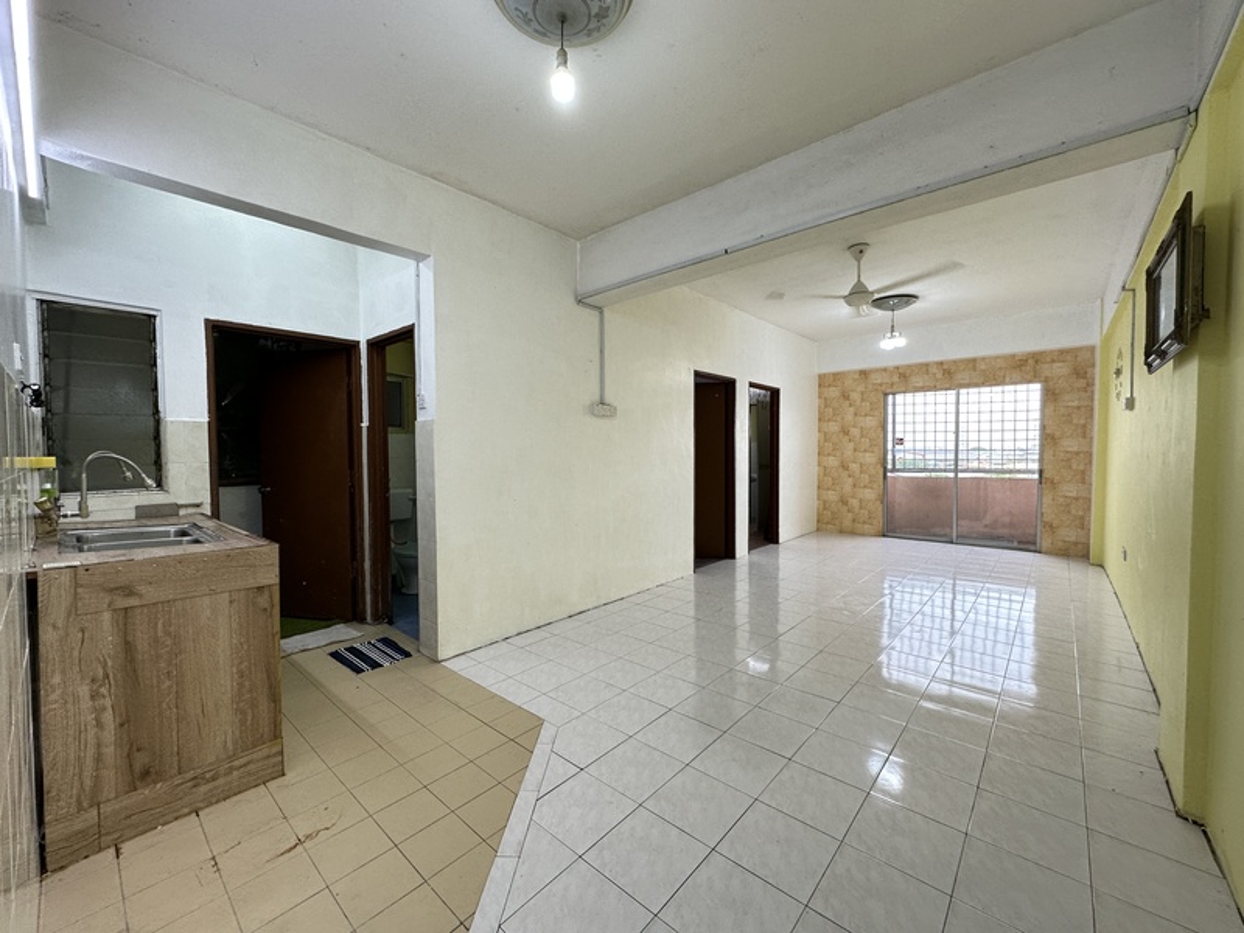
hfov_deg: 102.1
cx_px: 622
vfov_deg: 85.7
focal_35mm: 14
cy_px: 466
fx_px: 503
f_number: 2.2
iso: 125
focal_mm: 2.22
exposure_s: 1/100
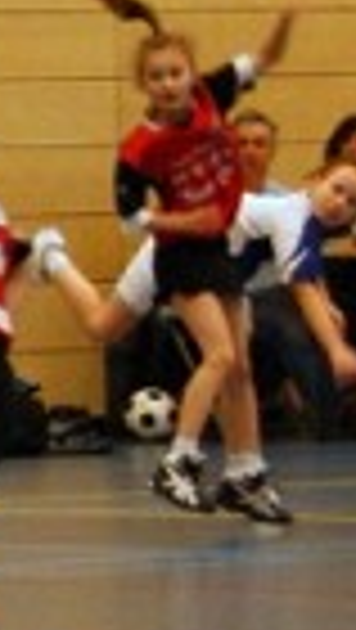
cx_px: -1172
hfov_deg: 3.7
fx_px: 5189
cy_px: -61
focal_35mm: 310
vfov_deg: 6.9
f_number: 4.5
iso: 800
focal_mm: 35
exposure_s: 1/100
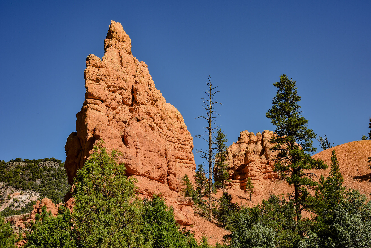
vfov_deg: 25.1
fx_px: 557
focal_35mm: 54
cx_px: 192
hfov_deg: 36.9
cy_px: 125
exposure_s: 1/100
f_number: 16
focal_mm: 52
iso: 160
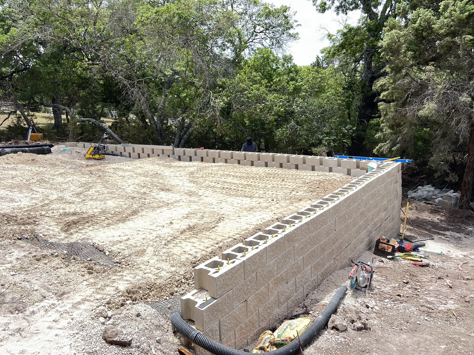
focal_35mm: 29
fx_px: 397
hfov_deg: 61.5
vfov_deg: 48.1
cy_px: 158
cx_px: 211
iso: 50
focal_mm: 5.7
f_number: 1.5
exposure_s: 1/982
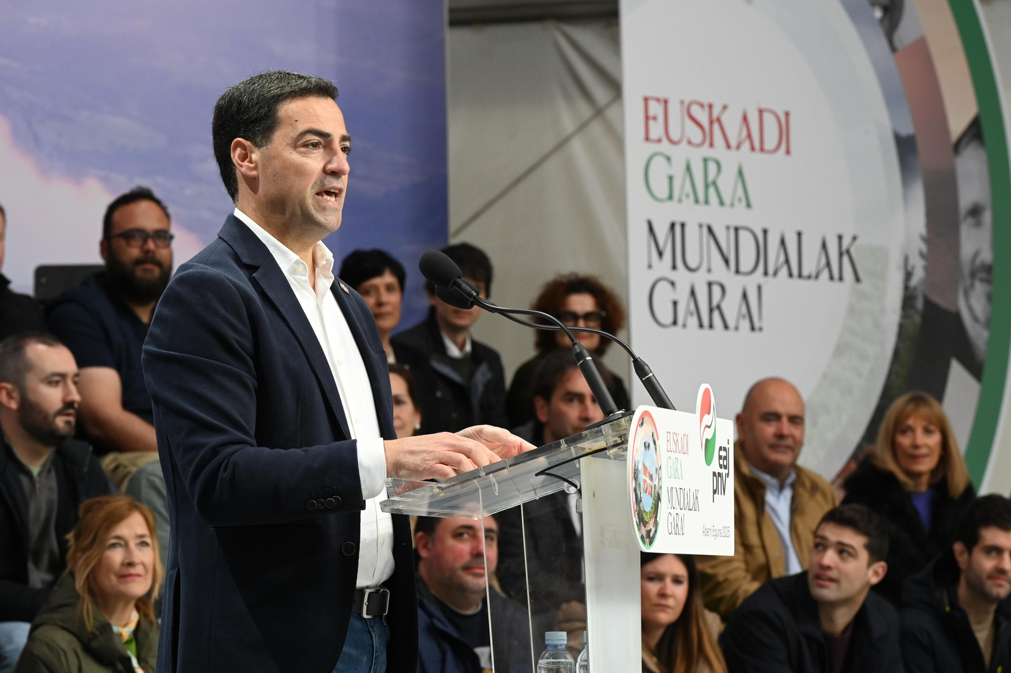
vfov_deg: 8.6
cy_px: 336
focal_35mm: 160
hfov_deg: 12.8
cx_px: 506
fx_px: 4491
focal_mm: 160
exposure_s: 1/400
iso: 2500
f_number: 9
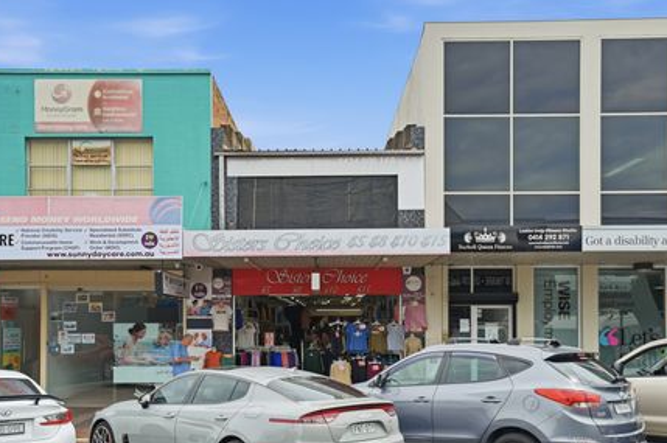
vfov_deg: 38.8
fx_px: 629
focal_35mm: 34
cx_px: 323
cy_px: 240
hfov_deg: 55.8
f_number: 11
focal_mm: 31
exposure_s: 1/8000
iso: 400
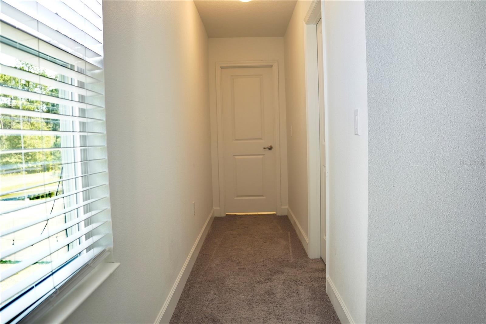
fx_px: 378
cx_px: 243
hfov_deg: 65.5
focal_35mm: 28
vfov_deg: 46.4
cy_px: 162
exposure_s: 1/160
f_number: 4
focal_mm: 28
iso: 500
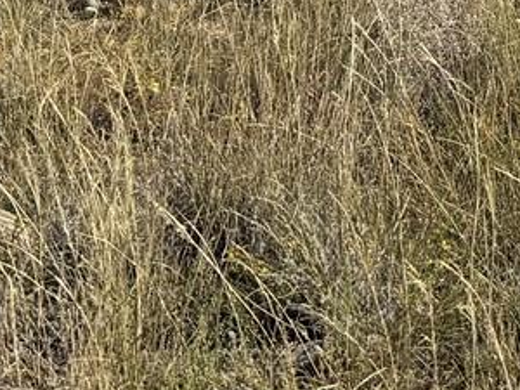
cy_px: -440
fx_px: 1923
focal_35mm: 128
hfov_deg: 15.1
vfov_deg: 10.5
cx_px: 537
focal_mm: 6.76
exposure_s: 1/4049
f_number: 1.78
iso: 80
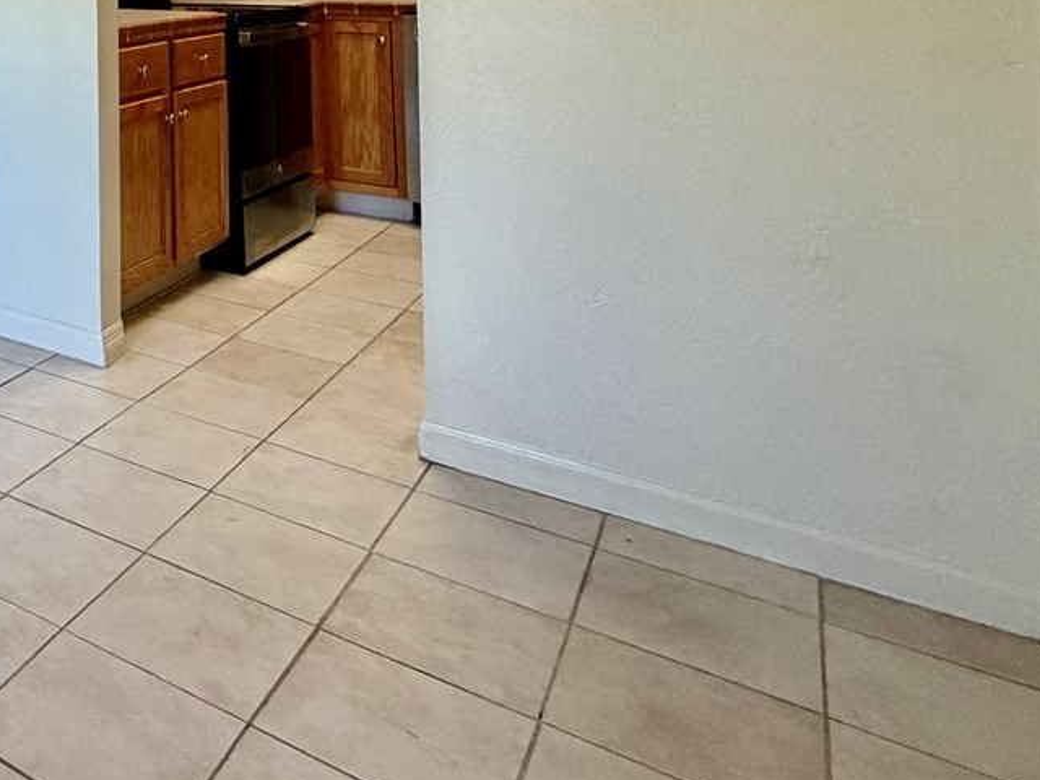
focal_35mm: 35
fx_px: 1052
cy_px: -83
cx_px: -198
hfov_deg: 39.0
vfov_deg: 34.9
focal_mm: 2.22
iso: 250
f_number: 2.2
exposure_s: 1/120
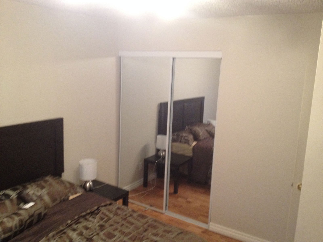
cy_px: 121
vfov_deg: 40.7
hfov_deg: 52.6
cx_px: 162
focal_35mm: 35
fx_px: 327
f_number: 2.4
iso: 250
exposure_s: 1/20
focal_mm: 4.28
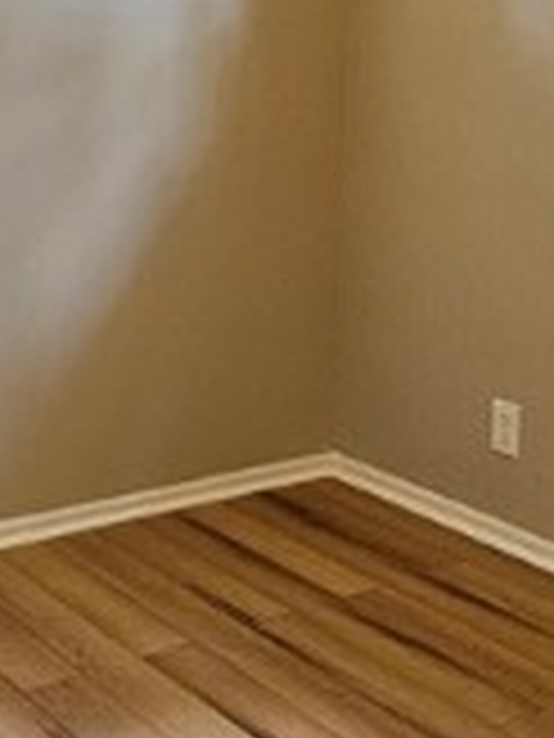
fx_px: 1302
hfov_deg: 24.0
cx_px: 252
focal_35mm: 61
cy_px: 279
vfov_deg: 31.5
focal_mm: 2.2
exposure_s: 1/40
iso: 320
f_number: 2.2
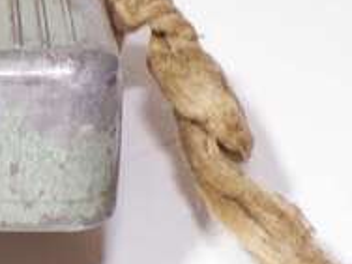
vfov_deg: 10.9
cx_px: -228
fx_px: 1383
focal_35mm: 136
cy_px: 124
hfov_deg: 13.4
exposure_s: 1/80
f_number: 3.2
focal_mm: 5.8
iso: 80
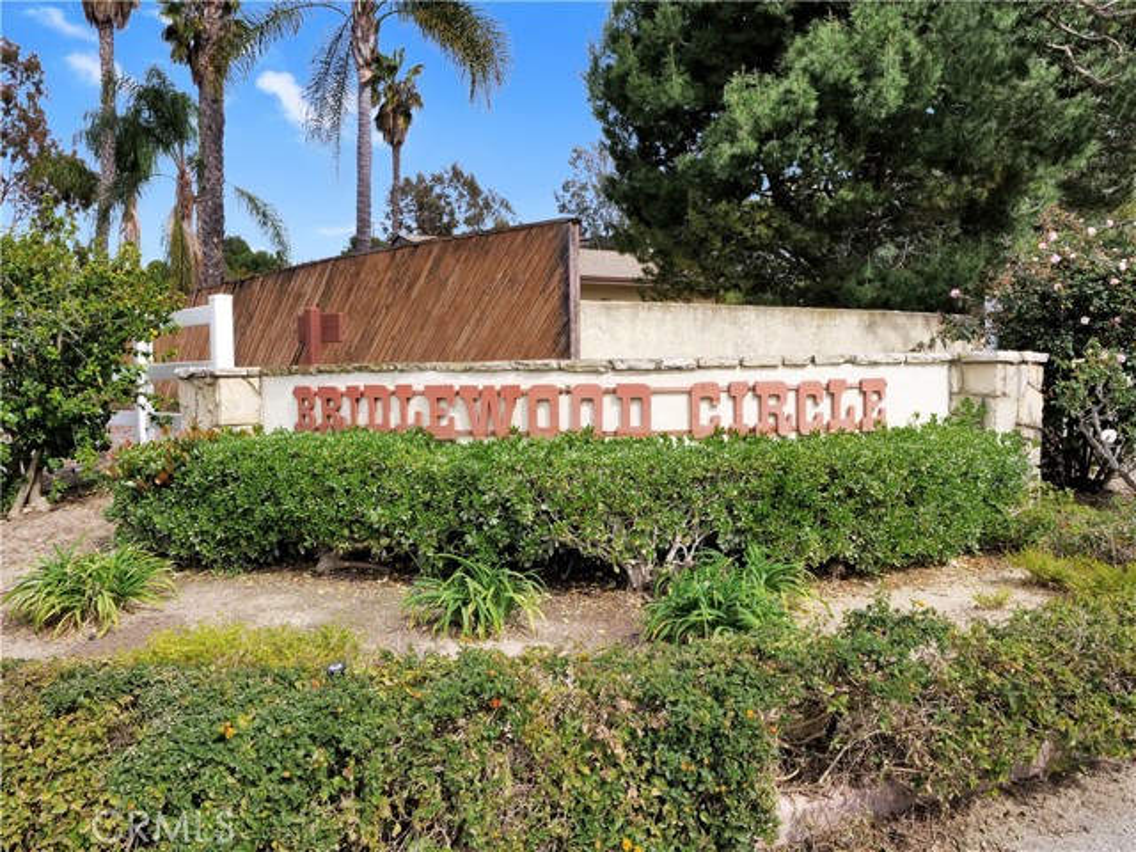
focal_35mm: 26
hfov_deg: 67.3
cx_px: 568
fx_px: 853
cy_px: 426
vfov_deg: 53.1
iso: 200
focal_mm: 13
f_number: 11
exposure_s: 1/200
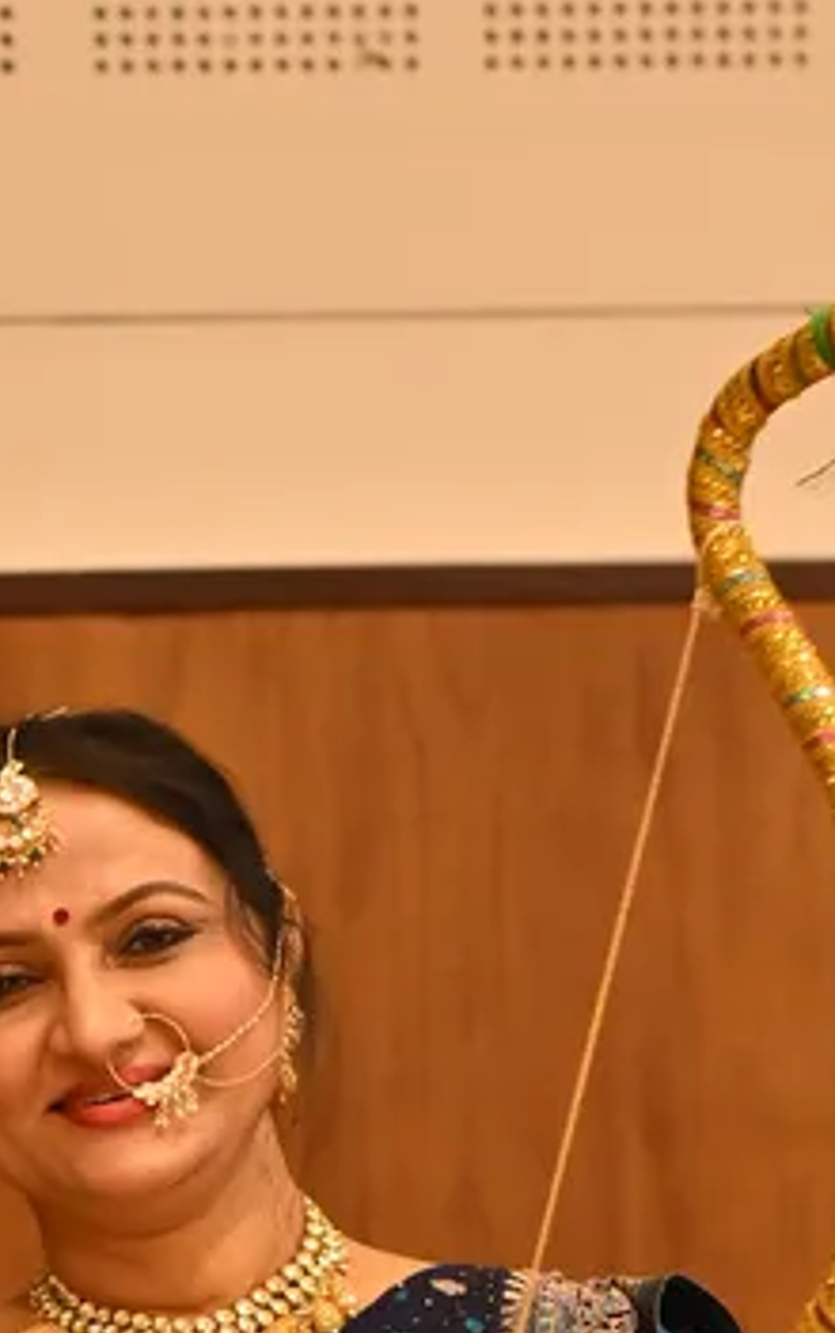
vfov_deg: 10.5
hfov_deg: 6.5
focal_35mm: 195
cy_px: 1751
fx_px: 7086
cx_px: -869
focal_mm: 35
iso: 1250
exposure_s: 1/200
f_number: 2.2
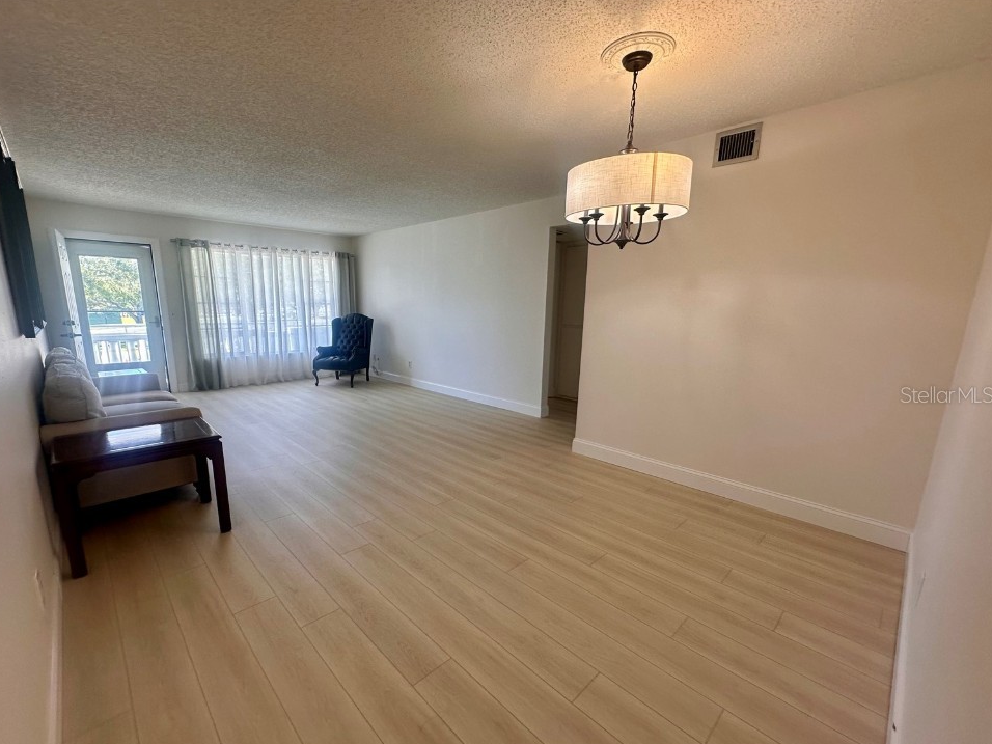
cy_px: 394
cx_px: 467
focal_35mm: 15
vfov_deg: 81.7
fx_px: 430
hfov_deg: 98.1
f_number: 2.2
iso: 80
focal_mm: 2.22
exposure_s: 1/120
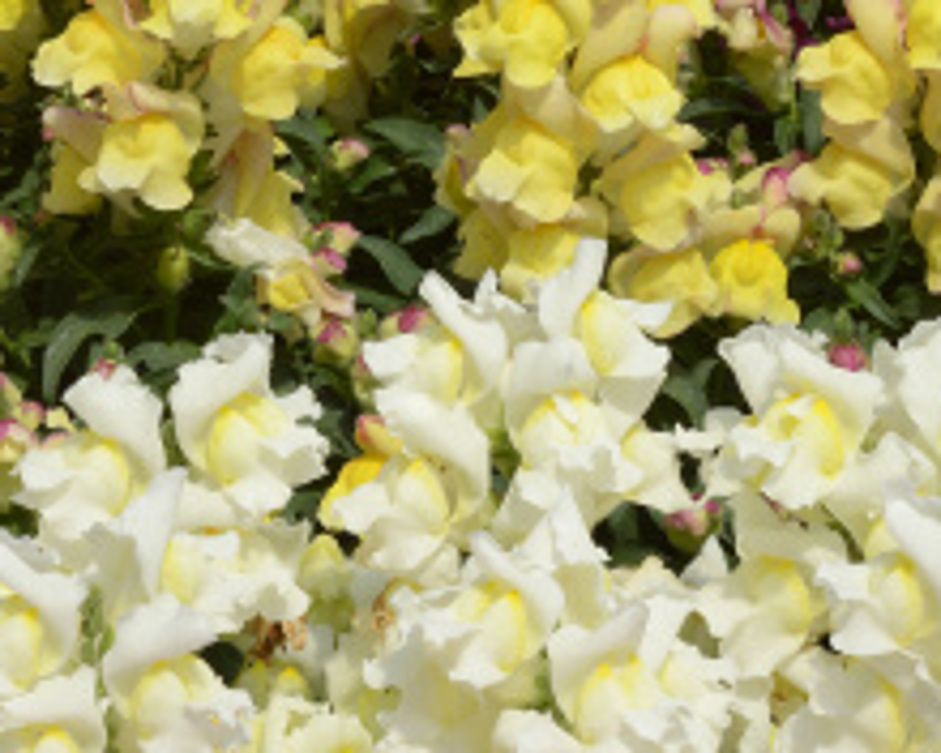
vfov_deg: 5.7
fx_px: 7464
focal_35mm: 268
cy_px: -199
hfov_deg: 7.2
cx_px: 466
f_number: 22
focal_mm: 70
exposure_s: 1/160
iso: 200
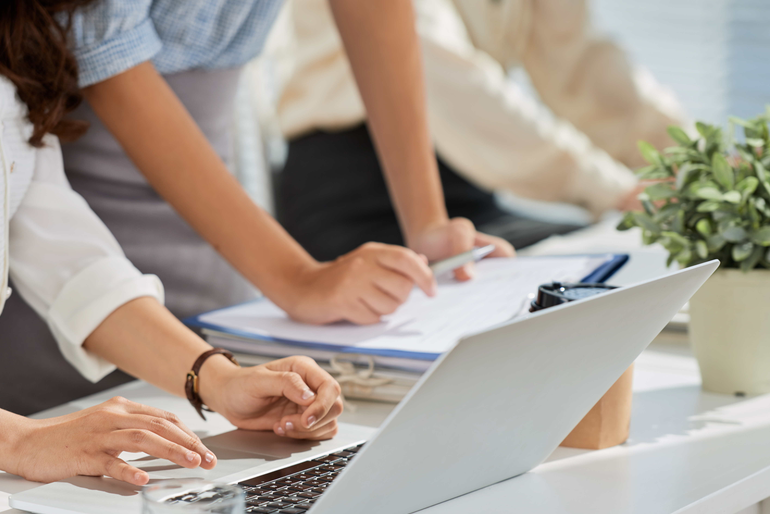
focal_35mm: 191
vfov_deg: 7.2
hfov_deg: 10.8
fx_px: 4086
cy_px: 301
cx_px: 373
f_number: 4
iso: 50
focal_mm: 150
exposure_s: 1/250
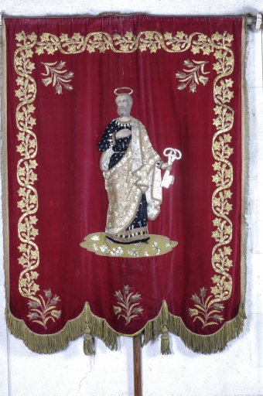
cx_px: 132
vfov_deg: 28.1
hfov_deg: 18.9
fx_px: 791
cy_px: 198
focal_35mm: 72
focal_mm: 48
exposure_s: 1/30
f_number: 16
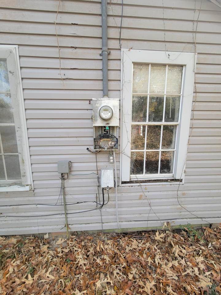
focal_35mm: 13
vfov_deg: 106.2
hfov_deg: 89.9
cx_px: 110
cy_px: 148
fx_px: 111
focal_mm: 2.2
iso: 64
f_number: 2.2
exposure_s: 1/120
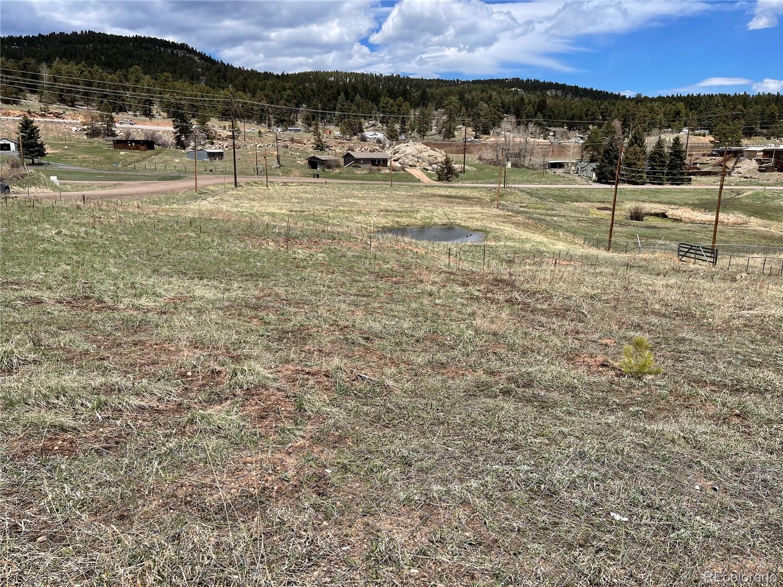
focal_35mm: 26
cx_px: 392
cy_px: 294
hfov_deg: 67.3
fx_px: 588
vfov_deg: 53.1
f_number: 1.6
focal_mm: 5.1
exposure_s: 1/4525
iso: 32
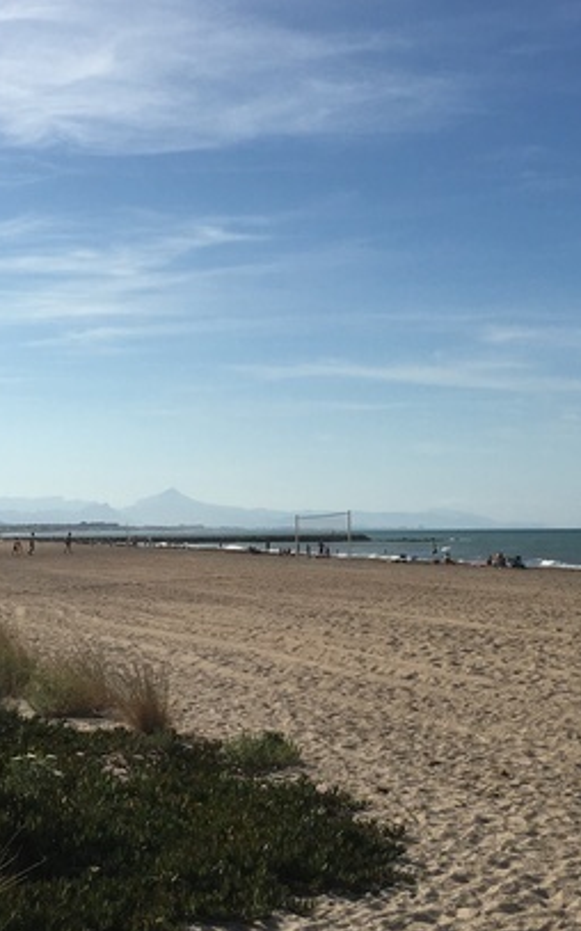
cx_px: 272
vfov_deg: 35.1
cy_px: 508
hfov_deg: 22.3
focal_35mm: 58
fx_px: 1471
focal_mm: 4.15
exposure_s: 1/4525
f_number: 2.2
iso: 25
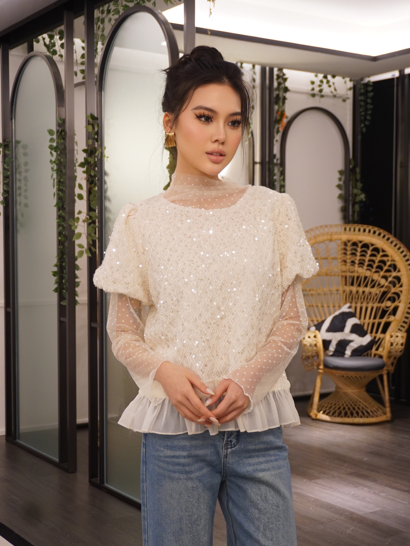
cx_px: 202
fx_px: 837
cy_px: 297
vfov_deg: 36.1
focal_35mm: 53
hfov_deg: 27.5
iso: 640
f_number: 5
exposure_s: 1/20
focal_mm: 32
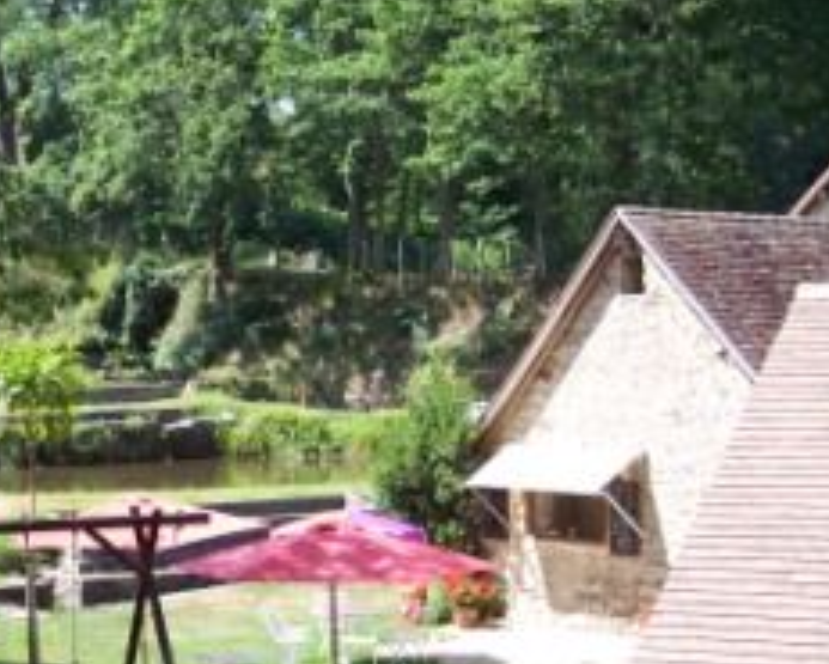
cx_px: 294
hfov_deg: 26.3
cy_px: 470
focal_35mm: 72
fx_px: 1767
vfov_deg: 21.2
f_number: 2.8
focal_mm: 8
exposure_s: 1/700
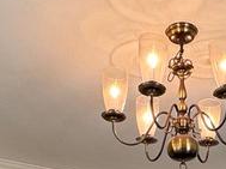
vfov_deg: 15.2
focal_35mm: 76
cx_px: 171
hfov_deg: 25.4
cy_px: 346
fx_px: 495
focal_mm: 2.22
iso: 160
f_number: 2.2
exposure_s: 1/60
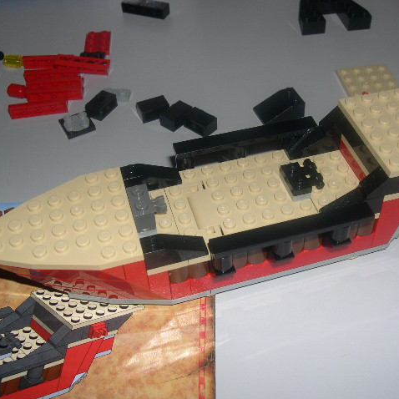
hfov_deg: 37.4
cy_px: 200
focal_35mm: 45
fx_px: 587
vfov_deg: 37.6
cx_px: 237
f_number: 7.6
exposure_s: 1/60
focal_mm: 8
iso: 100
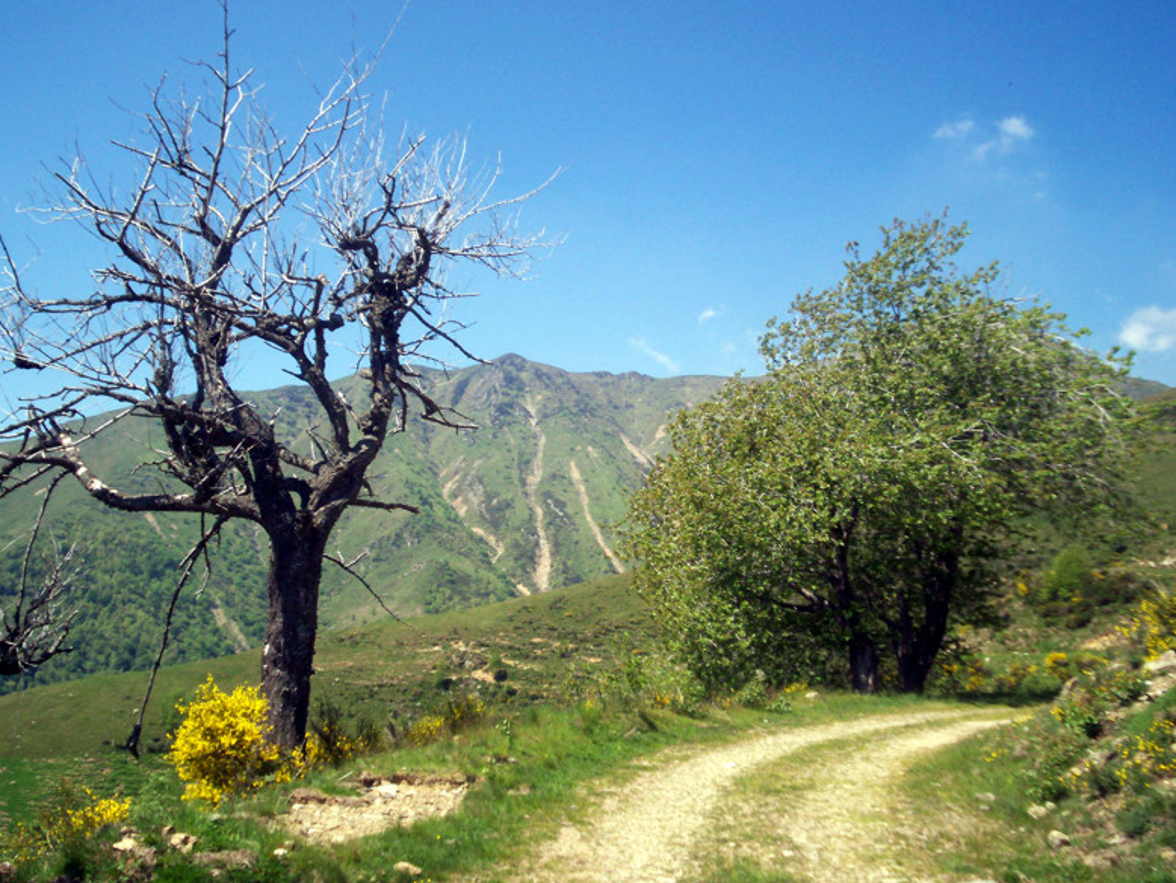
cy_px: 448
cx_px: 582
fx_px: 1257
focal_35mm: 37
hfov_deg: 50.1
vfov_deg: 38.7
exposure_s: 1/482
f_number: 4.5
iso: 100
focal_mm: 5.9
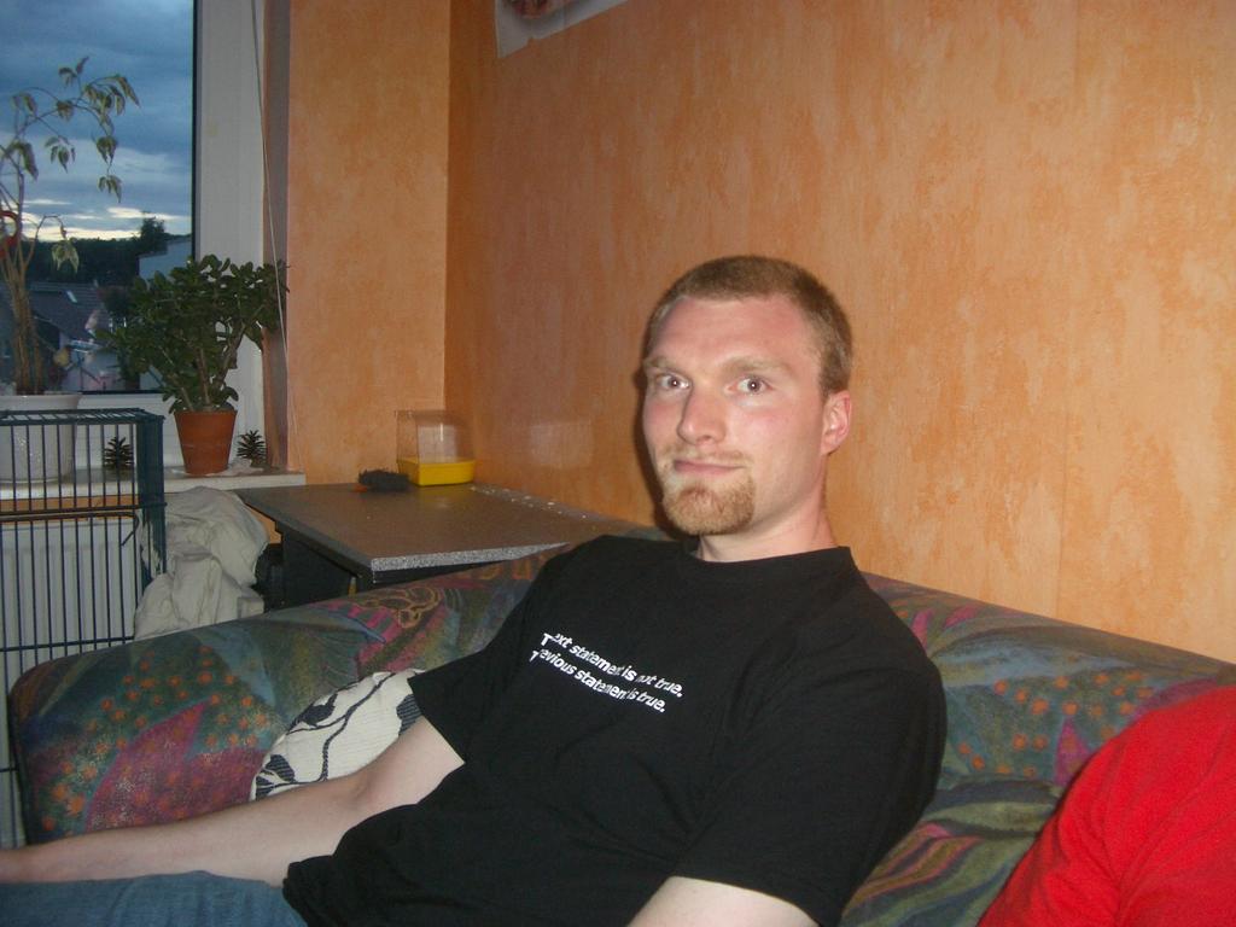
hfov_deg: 52.6
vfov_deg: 40.7
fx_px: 1250
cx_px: 618
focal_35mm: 35
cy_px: 464
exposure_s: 1/60
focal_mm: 5.8
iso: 100
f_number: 2.6
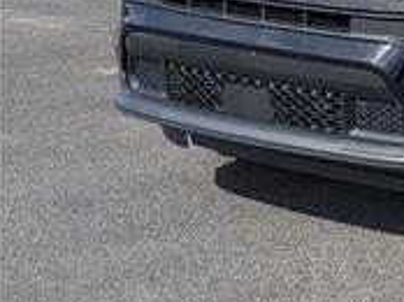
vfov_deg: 10.3
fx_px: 1655
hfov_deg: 13.2
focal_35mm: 142
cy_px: -63
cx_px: 580
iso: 22
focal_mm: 6.9
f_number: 1.68
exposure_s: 1/909
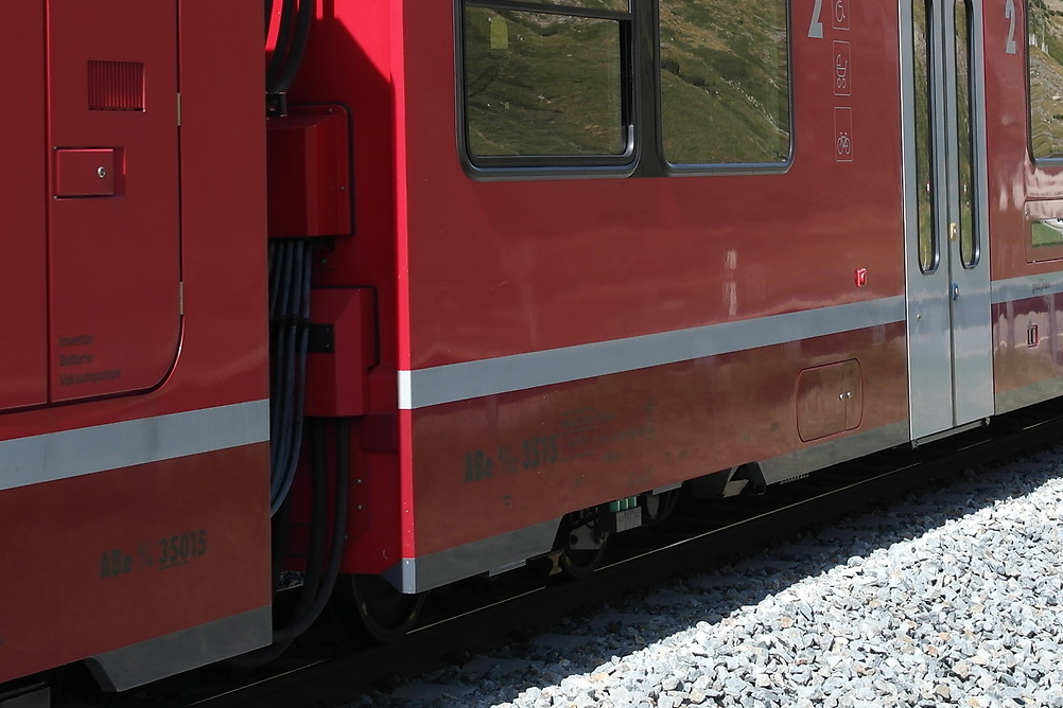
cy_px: 53
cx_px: 574
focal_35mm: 103
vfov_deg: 13.2
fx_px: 3041
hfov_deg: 19.8
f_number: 5.6
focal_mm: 28
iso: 100
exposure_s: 1/250
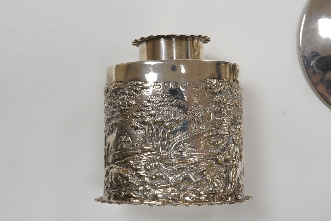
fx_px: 414
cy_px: 110
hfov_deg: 43.6
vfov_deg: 29.9
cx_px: 166
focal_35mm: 45
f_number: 20
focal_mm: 30
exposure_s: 1/100
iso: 2500
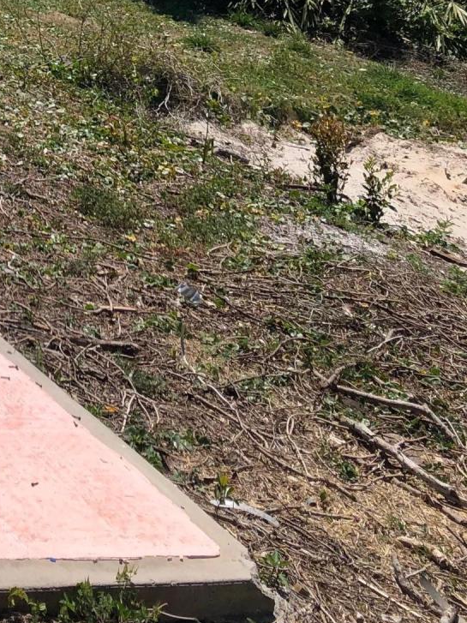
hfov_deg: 17.8
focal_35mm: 77
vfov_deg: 23.3
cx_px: -152
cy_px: -120
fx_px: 1385
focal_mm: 3.99
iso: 25
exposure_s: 1/3436
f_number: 1.8
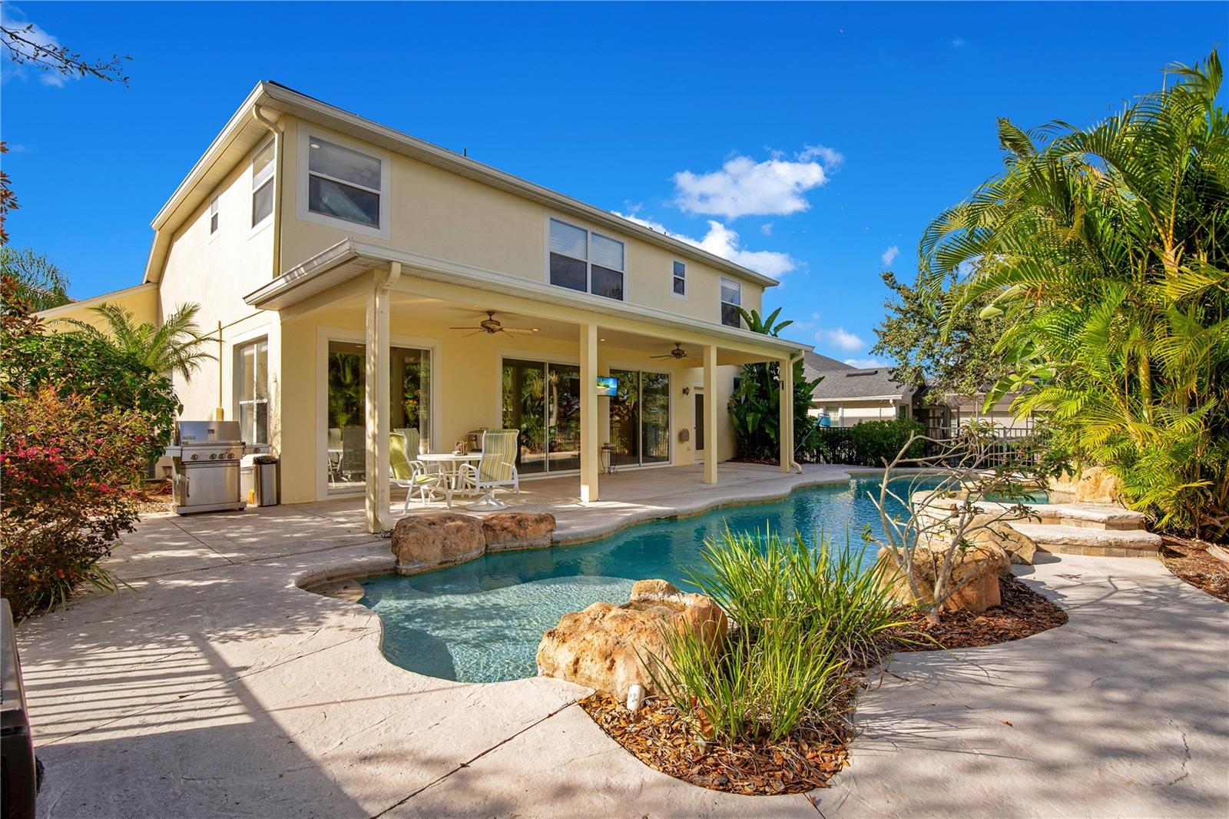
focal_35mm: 16
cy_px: 410
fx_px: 546
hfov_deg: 96.7
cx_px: 614
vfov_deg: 73.7
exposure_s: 1/125
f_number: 9
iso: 100
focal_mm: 16
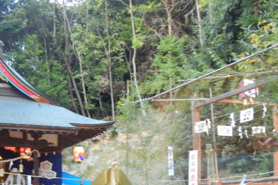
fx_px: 455
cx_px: 101
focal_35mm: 59
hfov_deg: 33.7
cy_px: 166
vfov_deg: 22.4
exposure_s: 1/8.8
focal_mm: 5.4
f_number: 3.5
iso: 400
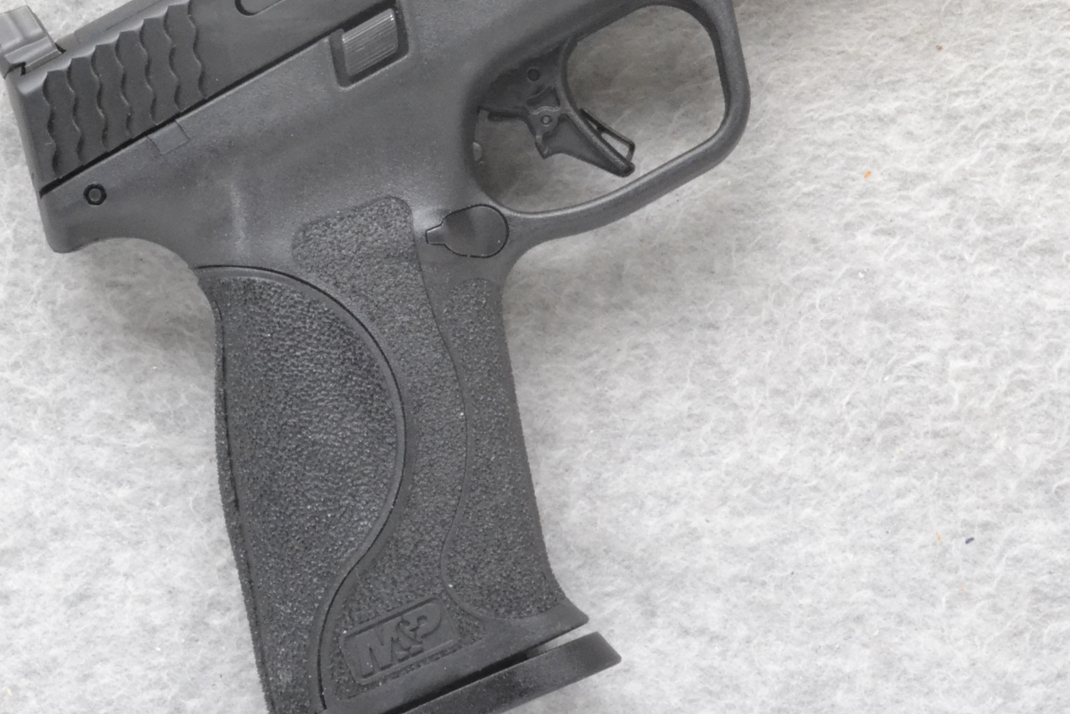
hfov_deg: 17.3
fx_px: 3508
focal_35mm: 118
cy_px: 176
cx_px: 495
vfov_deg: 11.6
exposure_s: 1/60
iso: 3200
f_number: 20
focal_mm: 40
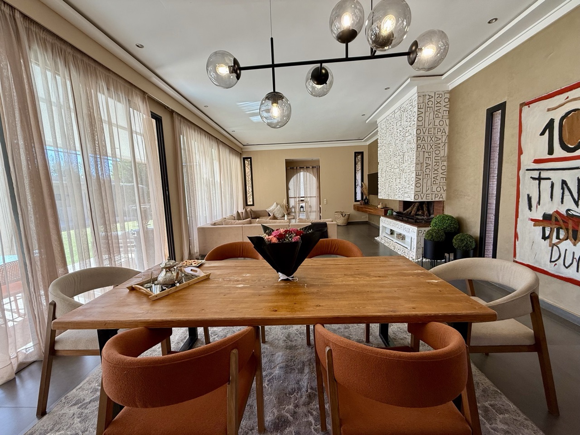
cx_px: 290
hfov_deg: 102.1
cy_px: 218
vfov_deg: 85.7
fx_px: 235
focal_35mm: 14
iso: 64
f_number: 2.2
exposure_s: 1/99
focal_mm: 2.22
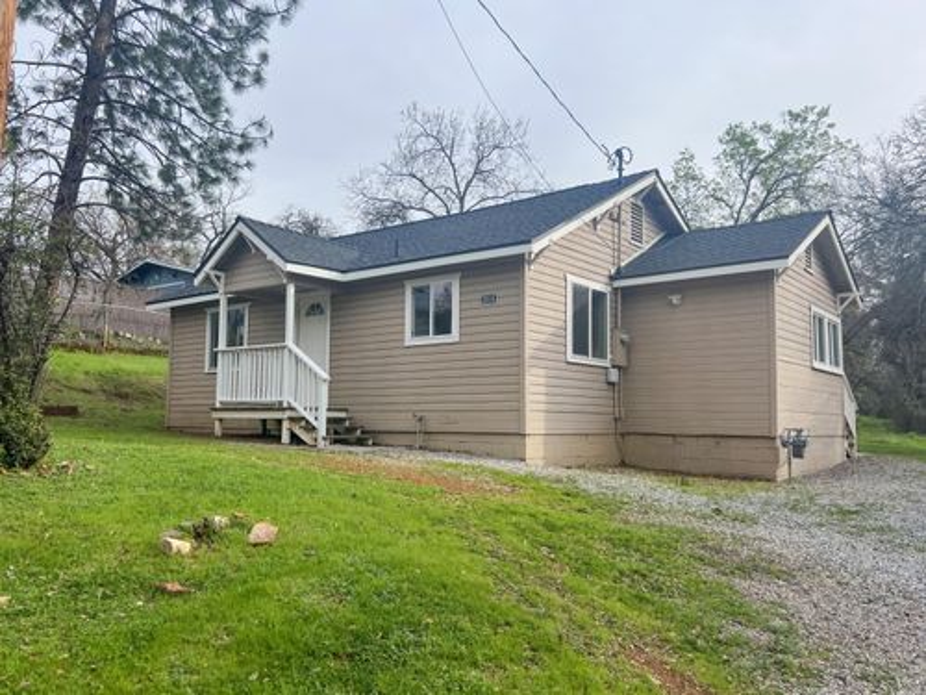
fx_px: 696
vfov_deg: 53.1
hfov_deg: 67.3
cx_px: 463
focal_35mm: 26
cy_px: 348
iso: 50
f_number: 1.5
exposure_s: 1/2404
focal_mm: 5.7
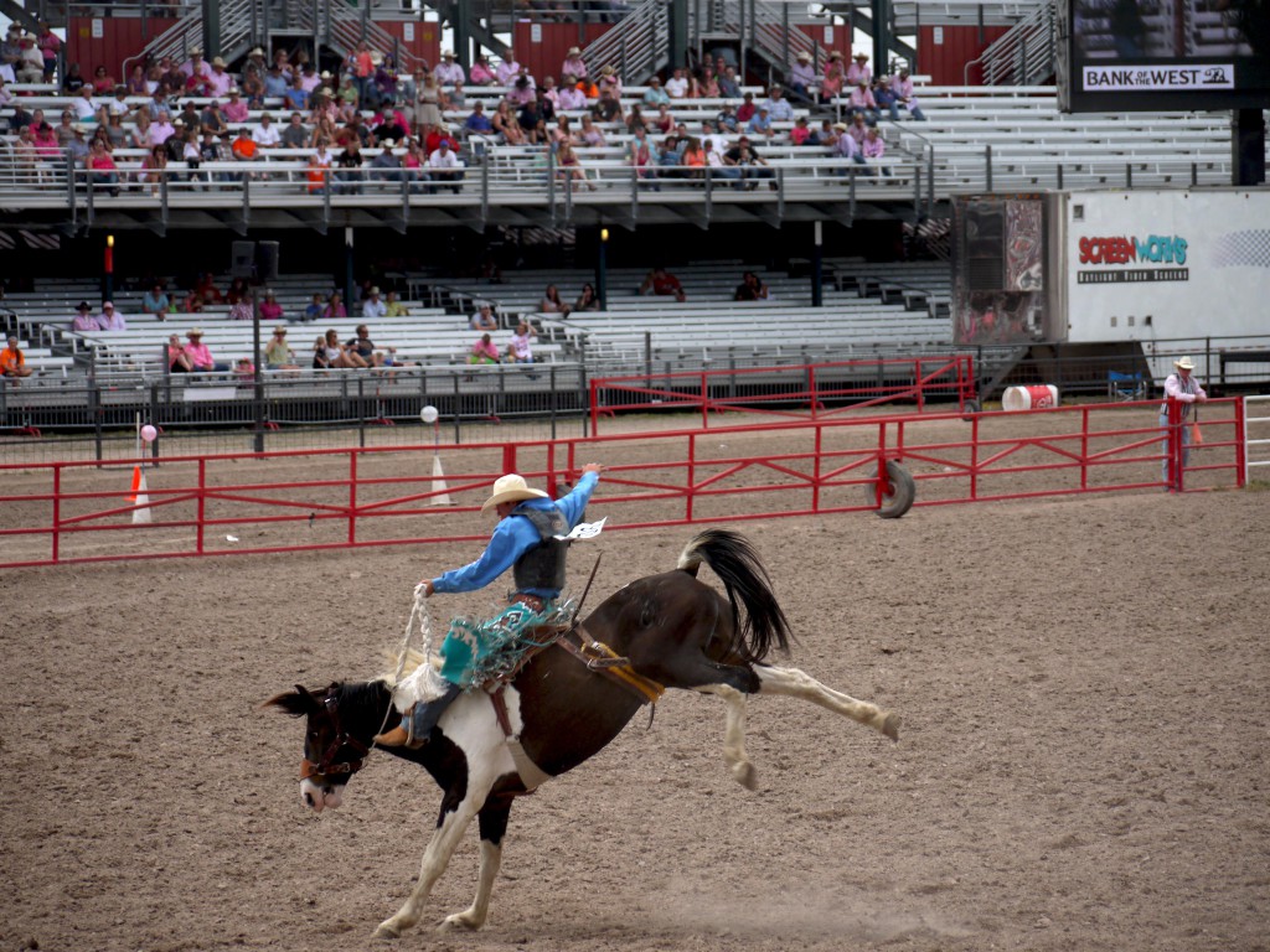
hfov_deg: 10.9
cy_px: 476
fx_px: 6677
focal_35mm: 182
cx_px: 635
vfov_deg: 8.2
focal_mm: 91
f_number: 4.6
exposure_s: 1/500
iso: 200
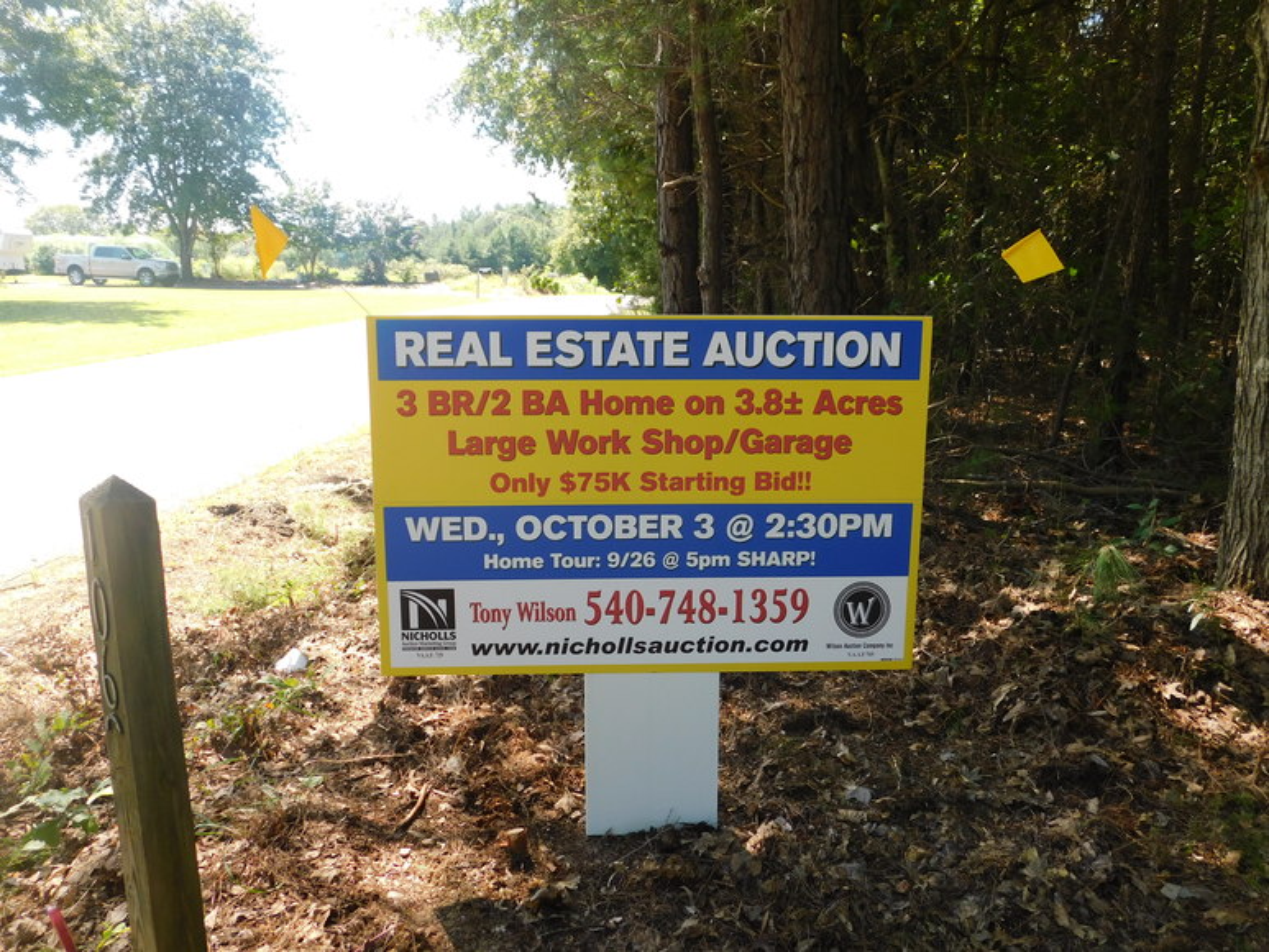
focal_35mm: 30
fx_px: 1100
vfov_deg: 46.8
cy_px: 476
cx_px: 634
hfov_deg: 60.0
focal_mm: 5.3
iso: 125
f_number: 3.2
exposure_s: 1/200
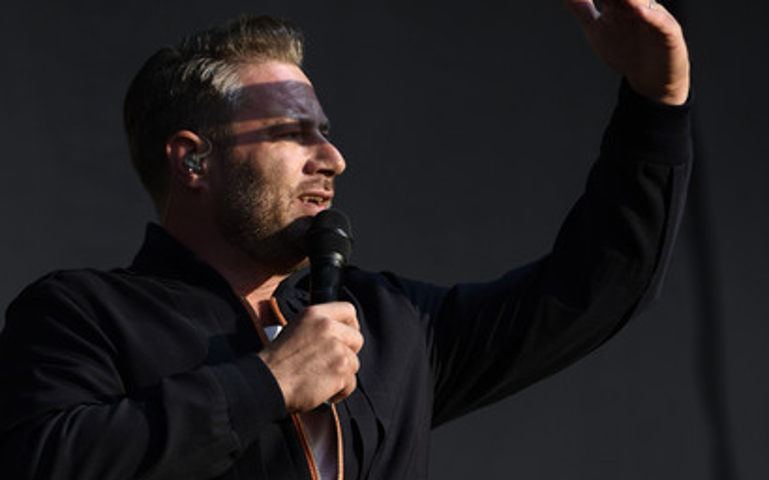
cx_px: 348
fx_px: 4693
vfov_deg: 5.9
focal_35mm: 224
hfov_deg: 9.4
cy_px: 219
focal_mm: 200
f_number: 5
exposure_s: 1/2500
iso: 500
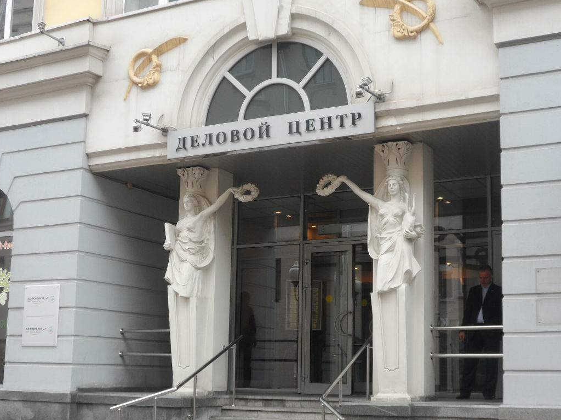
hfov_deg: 34.9
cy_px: 259
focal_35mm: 55
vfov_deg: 26.5
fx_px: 891
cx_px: 299
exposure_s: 1/45
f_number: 3.9
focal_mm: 8
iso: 80
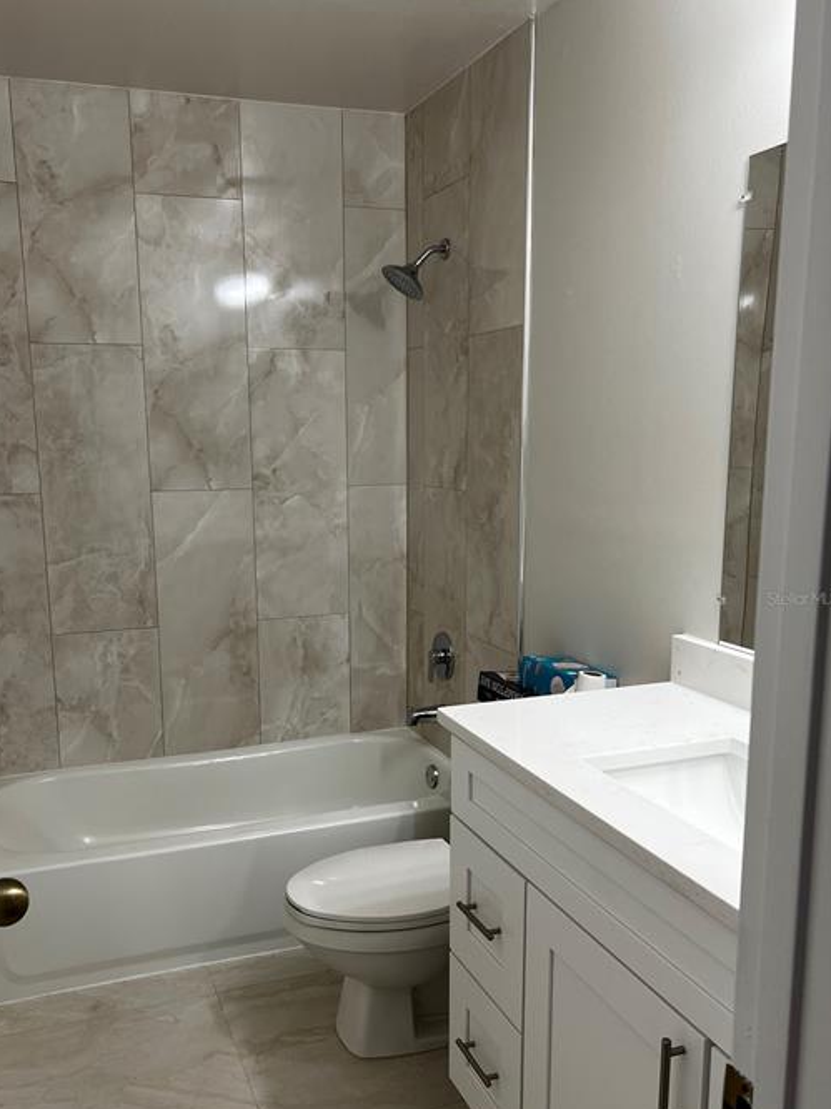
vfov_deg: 59.9
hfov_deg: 46.7
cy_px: 598
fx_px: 961
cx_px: 363
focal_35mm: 30
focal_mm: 5.7
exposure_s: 1/120
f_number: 1.5
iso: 50
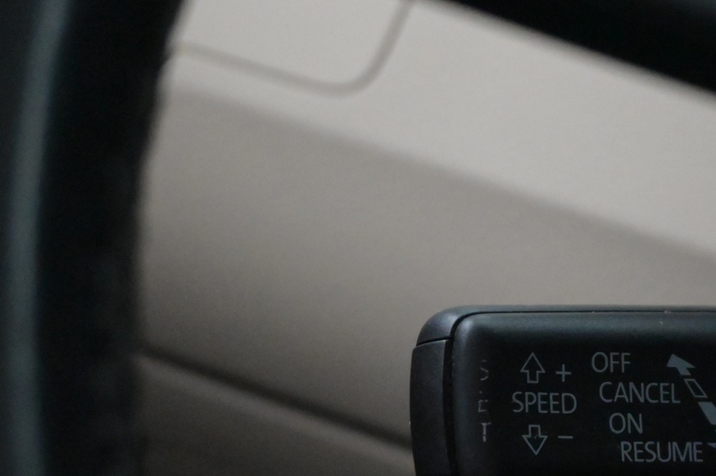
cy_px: 397
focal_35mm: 103
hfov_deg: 19.5
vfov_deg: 13.2
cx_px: 649
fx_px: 2046
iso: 9000
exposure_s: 1/60
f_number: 5.3
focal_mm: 37
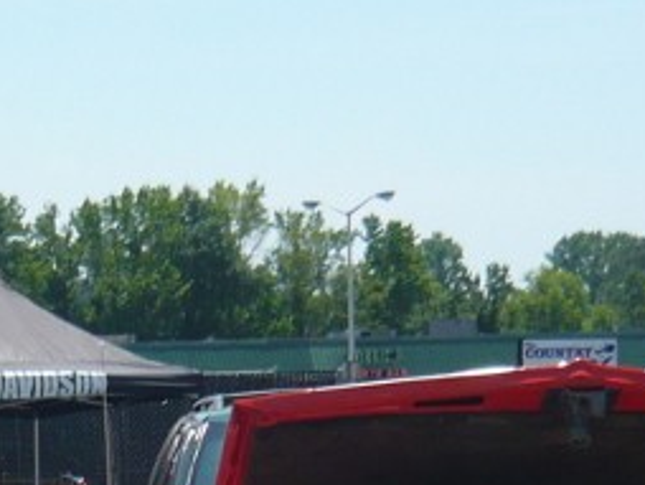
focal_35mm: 149
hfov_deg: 13.1
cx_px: -8
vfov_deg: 9.7
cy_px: 678
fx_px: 2779
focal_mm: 5.5
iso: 100
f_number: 8
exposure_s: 1/200
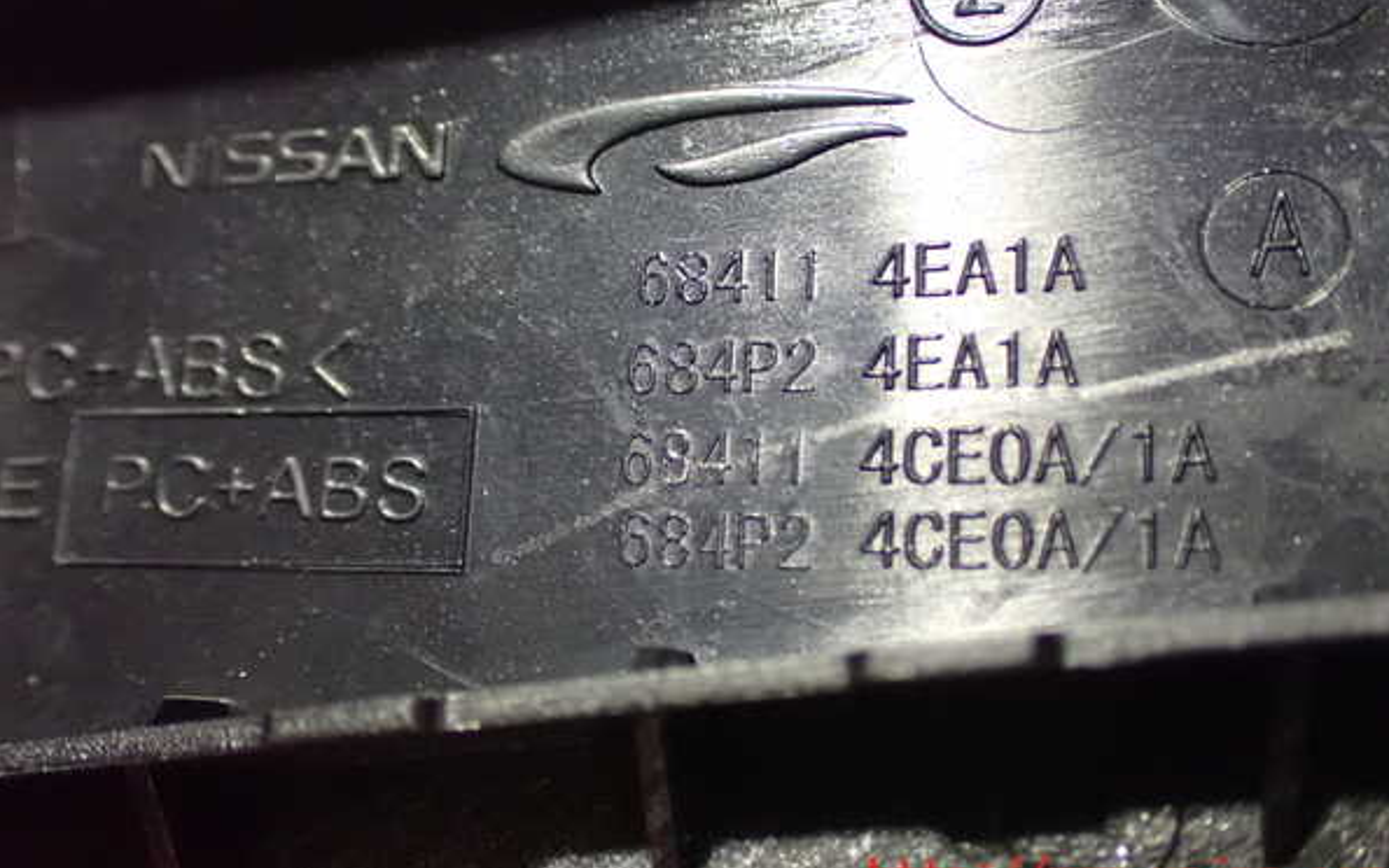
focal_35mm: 47
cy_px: 385
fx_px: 1779
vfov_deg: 27.4
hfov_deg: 42.6
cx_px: 696
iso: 1600
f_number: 2.9
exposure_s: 1/25
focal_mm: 7.84
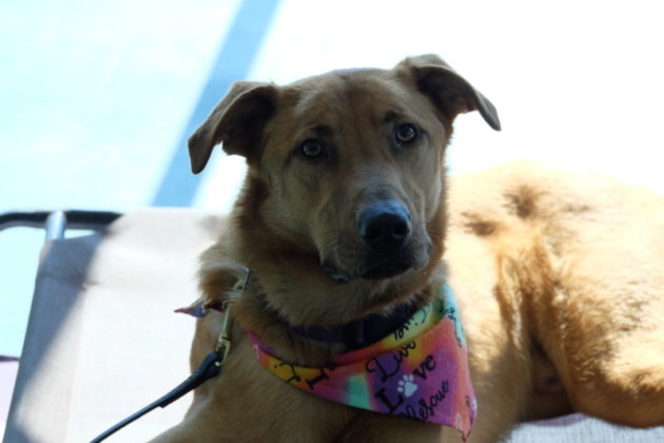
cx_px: 332
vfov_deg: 10.2
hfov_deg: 15.2
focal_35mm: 135
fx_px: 2490
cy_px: 222
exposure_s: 1/90
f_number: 5.4
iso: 500
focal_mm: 90
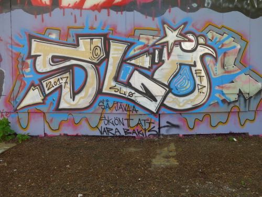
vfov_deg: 48.2
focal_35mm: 29
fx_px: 219
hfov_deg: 61.7
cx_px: 131
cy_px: 98
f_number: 2.8
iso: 80
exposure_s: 1/160
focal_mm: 6
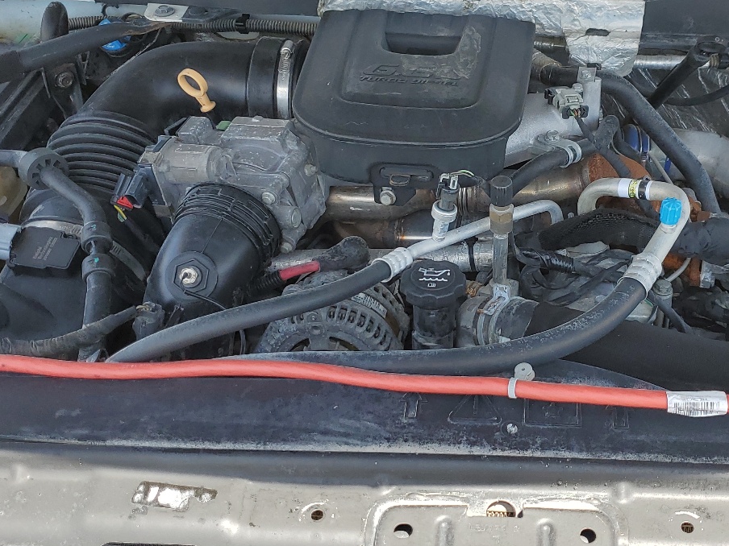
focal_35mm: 46
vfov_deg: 31.5
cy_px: 263
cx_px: 471
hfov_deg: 40.8
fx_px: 969
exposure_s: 1/769
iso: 50
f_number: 1.5
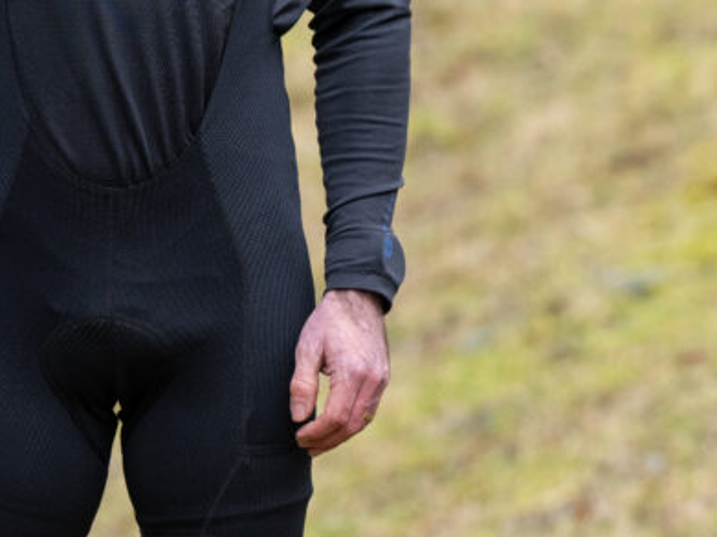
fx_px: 6792
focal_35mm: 328
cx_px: 167
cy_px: 76
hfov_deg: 6.0
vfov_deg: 4.5
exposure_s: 1/500
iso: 1250
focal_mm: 135
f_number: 4
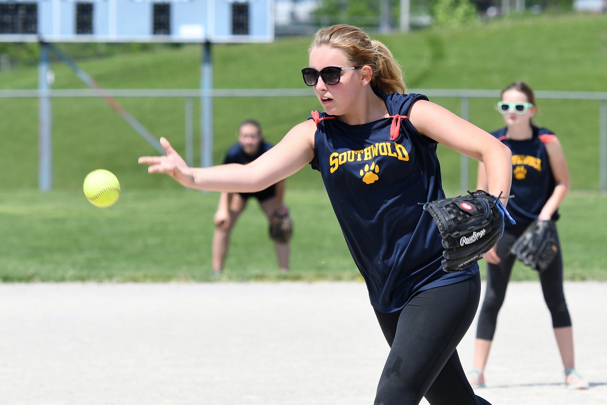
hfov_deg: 11.0
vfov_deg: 7.3
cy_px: 202
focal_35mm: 188
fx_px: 3162
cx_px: 304
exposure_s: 1/1000
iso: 140
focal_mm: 125
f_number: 4.5
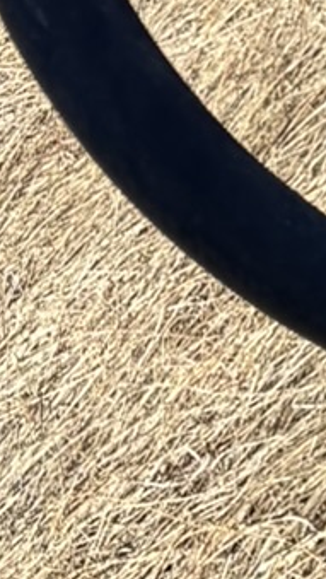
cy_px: -125
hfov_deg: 6.1
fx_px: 2625
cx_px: 1256
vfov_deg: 12.3
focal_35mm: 171
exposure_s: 1/2451
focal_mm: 5.96
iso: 50
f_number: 1.6
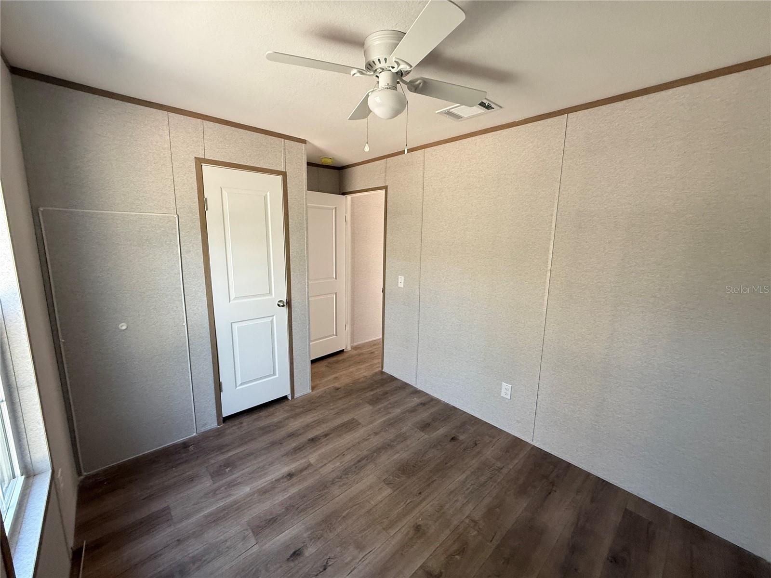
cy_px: 289
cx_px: 386
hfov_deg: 102.1
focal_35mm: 14
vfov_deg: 85.7
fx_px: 312
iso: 400
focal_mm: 2.22
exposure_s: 1/74
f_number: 2.2
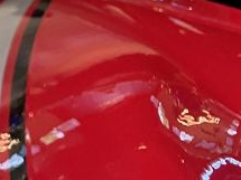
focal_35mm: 128
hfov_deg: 12.3
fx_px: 891
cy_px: -216
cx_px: -332
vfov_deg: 10.4
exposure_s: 1/50
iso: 160
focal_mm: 4.25
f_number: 1.8
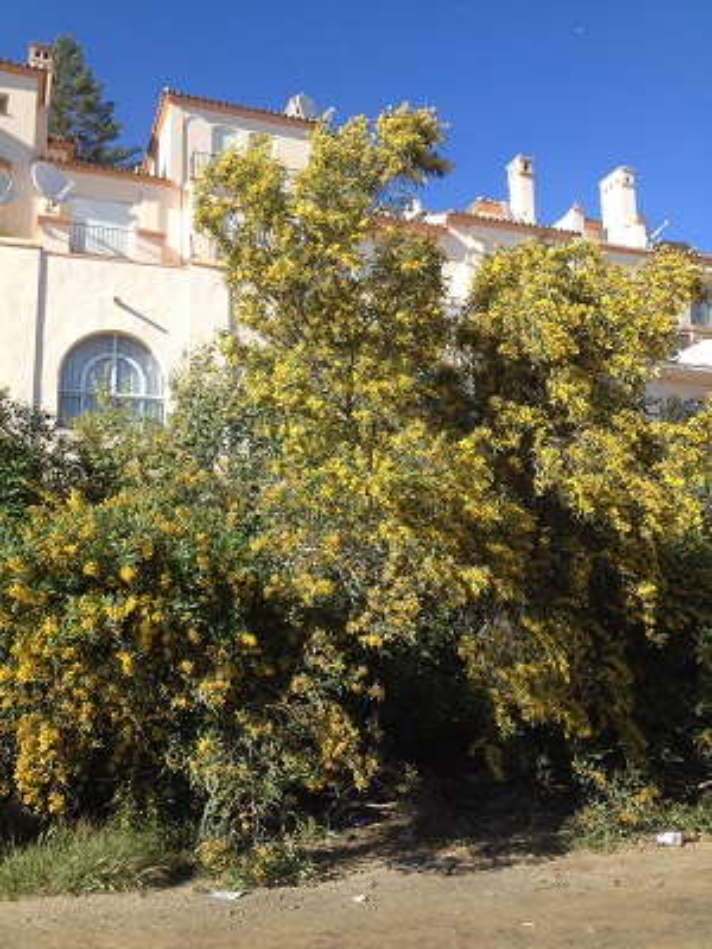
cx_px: 356
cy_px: 474
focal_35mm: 35
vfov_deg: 52.6
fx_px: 960
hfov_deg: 40.7
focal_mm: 4.28
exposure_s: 1/863
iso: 50
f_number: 2.4
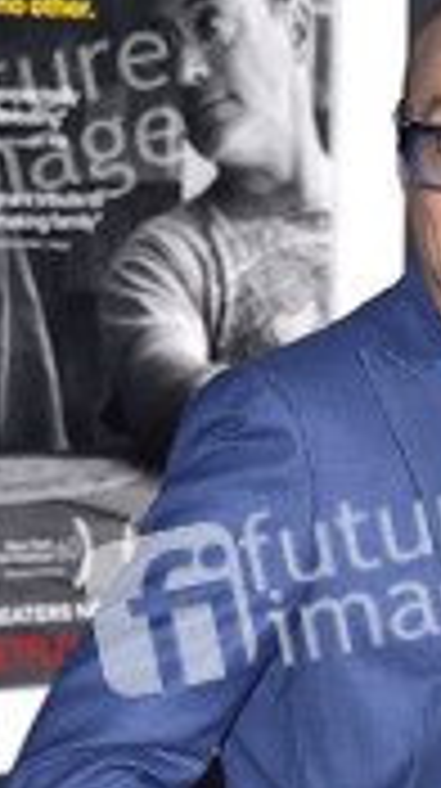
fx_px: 3901
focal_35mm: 187
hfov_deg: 6.4
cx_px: 448
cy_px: 815
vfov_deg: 11.4
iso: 500
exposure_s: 1/200
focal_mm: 78
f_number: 6.3
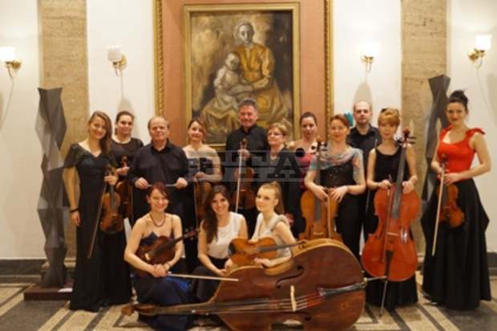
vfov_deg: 34.1
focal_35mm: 39
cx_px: 248
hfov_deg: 49.6
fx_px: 538
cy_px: 166
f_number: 4
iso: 1000
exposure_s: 1/60
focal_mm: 26
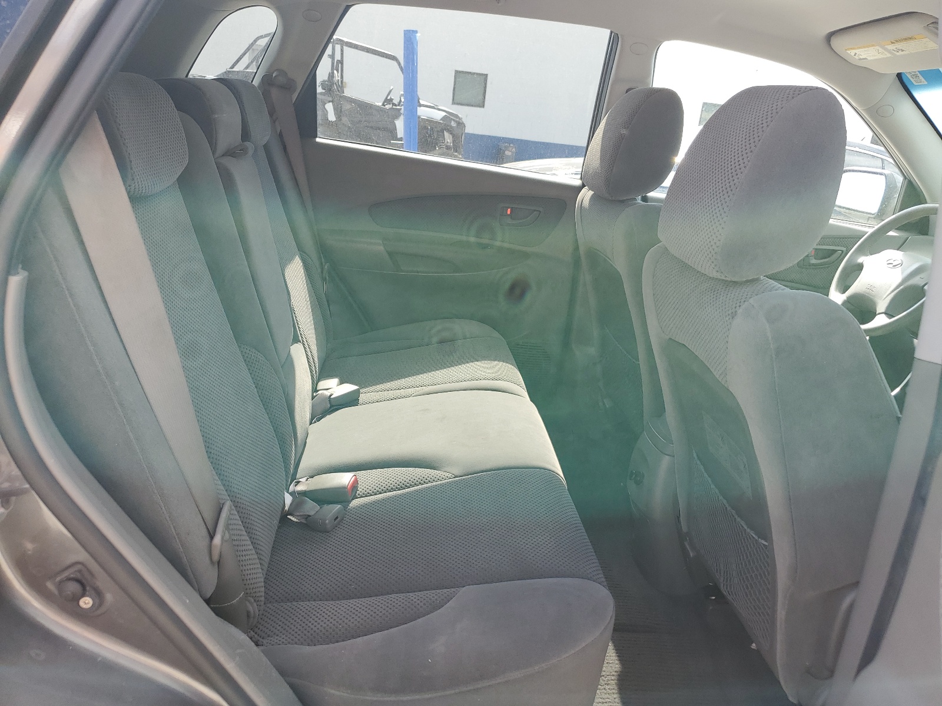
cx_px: 471
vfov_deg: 53.1
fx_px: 708
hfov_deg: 67.3
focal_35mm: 26
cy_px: 353
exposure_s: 1/256
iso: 50
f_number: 1.5
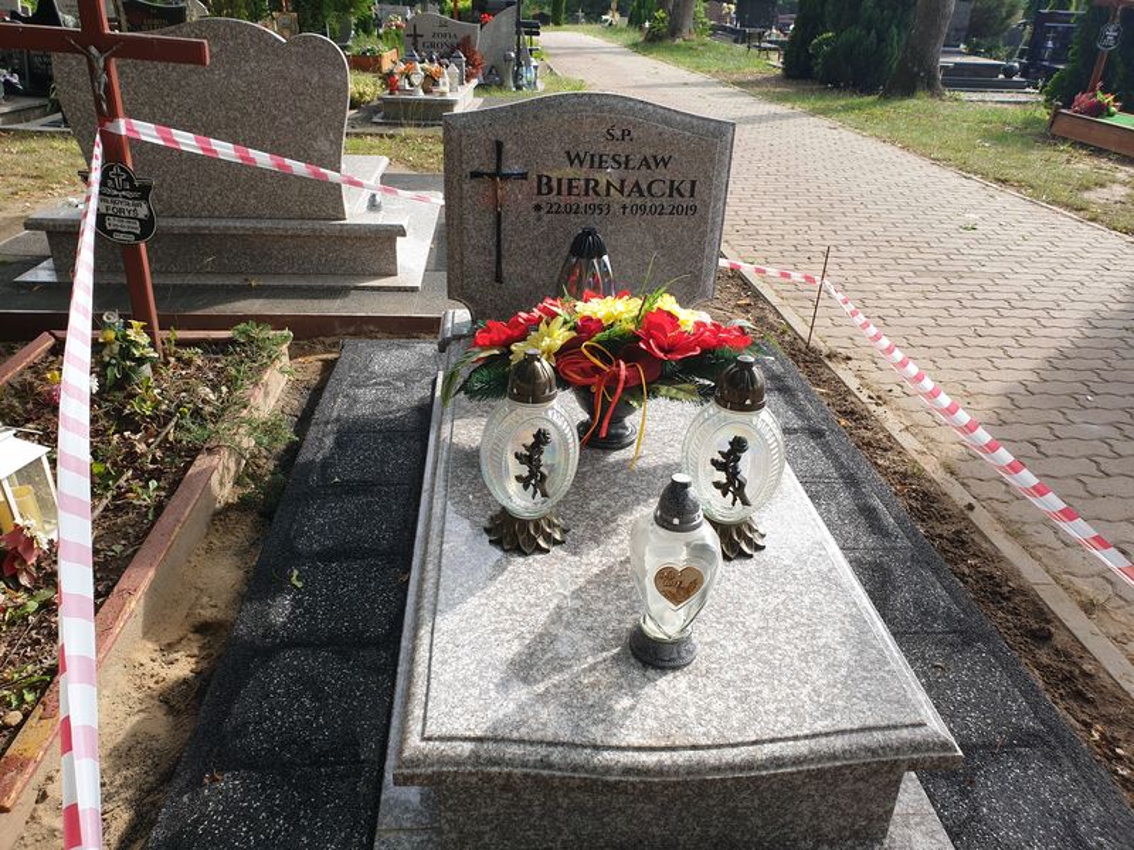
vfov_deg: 53.1
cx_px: 567
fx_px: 852
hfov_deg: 67.3
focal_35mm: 26
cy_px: 425
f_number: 2.4
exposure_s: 1/574
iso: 50
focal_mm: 4.3
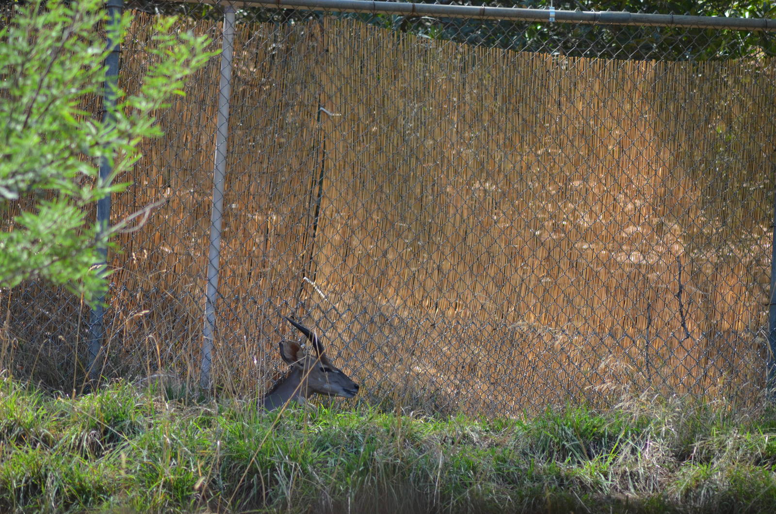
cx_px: 388
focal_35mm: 300
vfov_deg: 4.6
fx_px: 6454
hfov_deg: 6.9
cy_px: 257
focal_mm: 200
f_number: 4.8
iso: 640
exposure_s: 1/1000
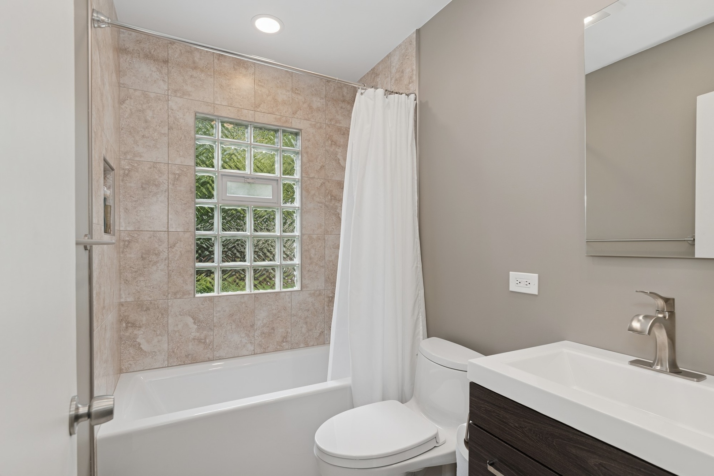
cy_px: 238
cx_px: 357
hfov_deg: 93.3
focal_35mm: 17
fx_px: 337
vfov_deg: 70.5
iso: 200
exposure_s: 1/25
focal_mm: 17
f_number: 8
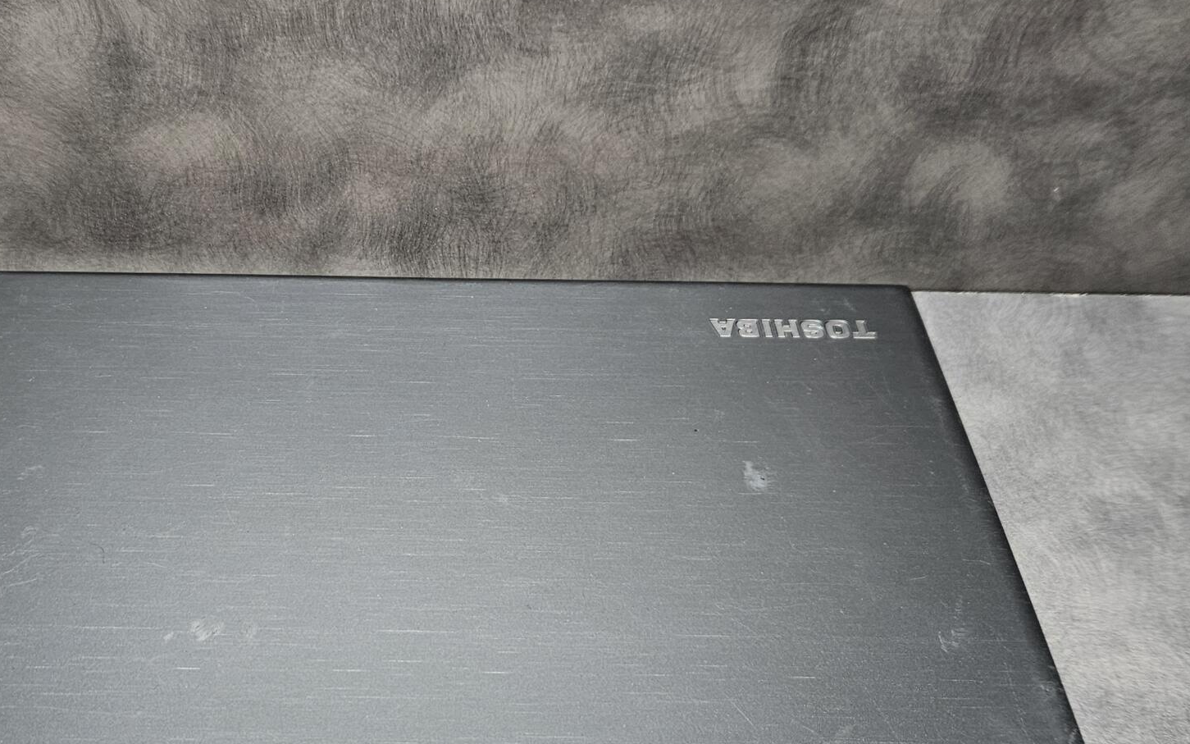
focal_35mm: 43
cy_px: 344
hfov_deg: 45.7
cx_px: 423
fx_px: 1395
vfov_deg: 29.9
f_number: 1.8
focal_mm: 5.4
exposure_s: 1/100
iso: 160
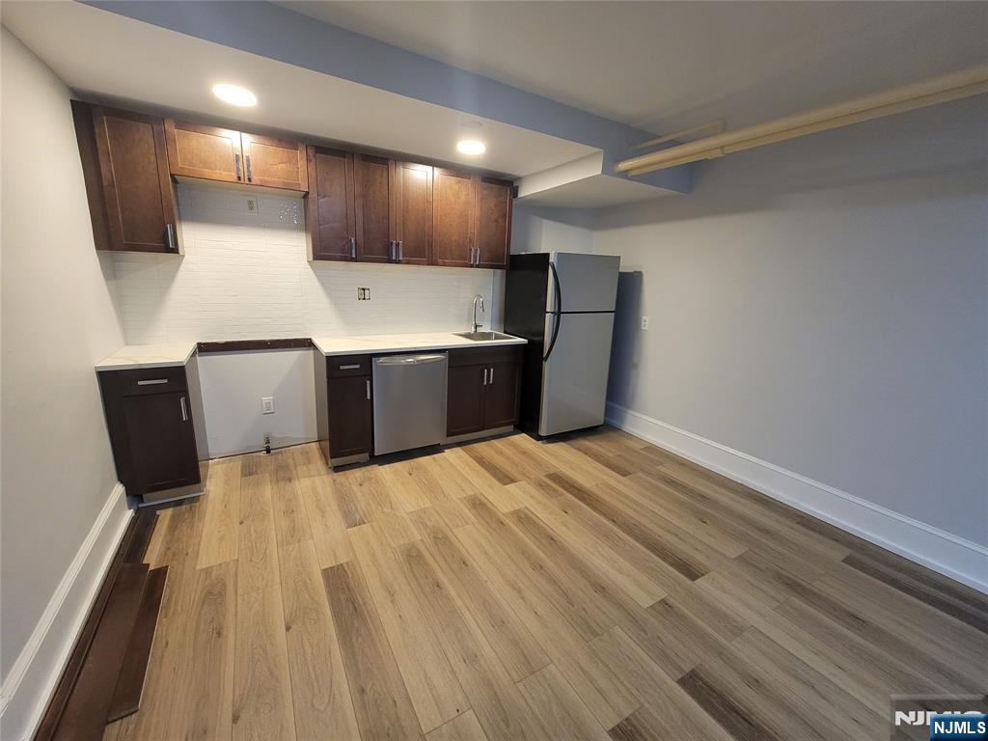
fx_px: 371
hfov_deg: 106.2
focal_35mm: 13
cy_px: 370
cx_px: 494
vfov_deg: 89.9
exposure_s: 1/60
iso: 400
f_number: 2.2
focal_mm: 2.2
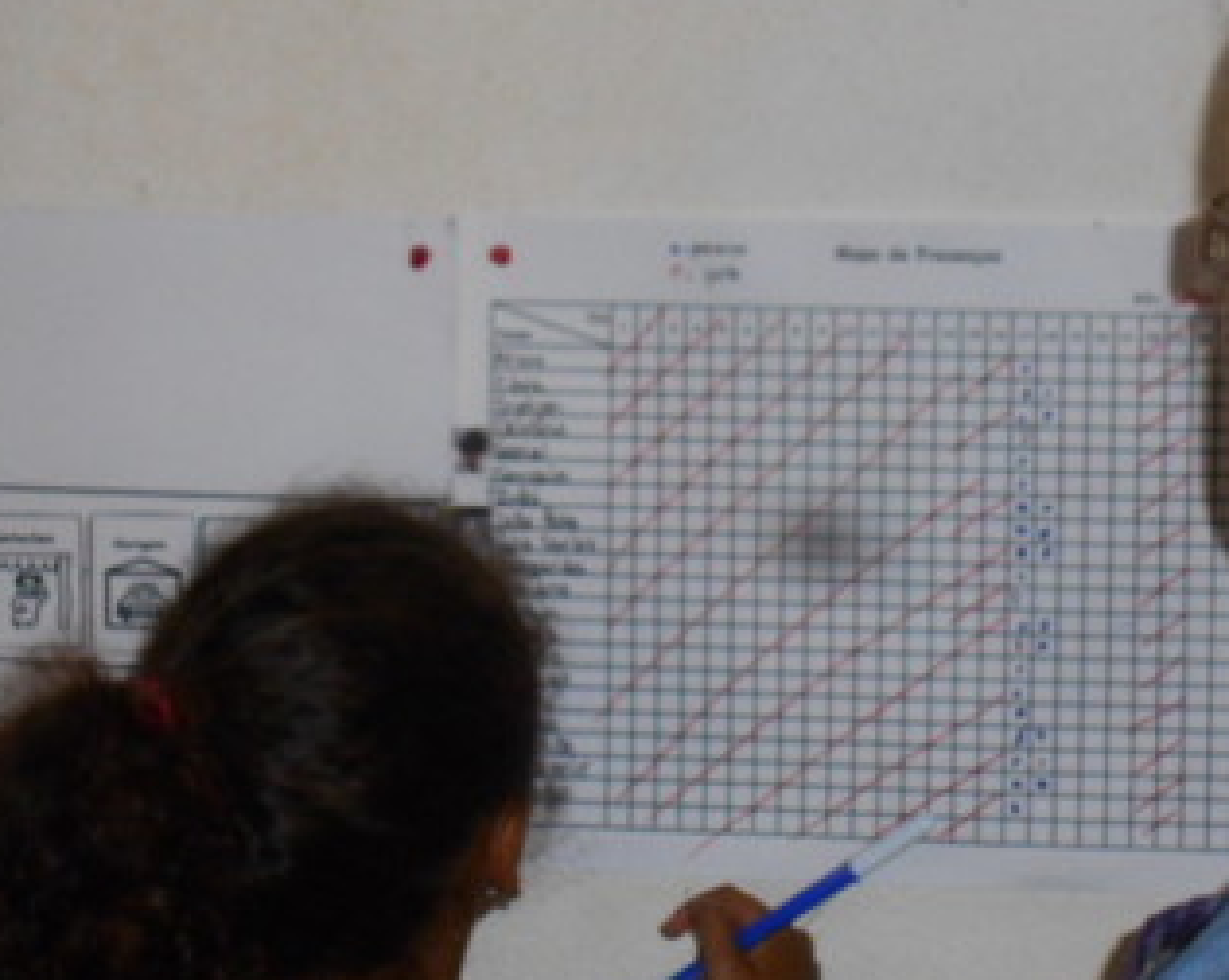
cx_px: 758
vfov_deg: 11.6
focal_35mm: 133
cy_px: 488
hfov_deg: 14.5
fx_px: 4832
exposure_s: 1/60
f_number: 6.3
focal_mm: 15.4
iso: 280
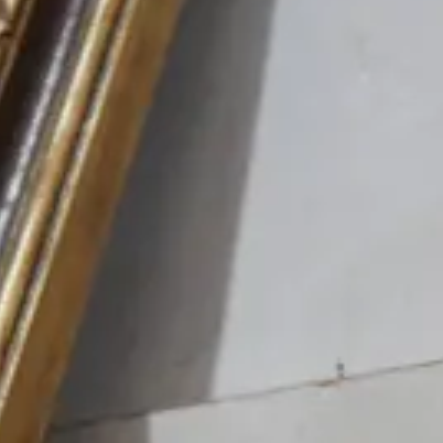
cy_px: 663
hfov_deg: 7.6
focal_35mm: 203
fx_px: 2939
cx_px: 1322
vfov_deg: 8.4
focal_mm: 15
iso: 500
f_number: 3.6
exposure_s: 1/60
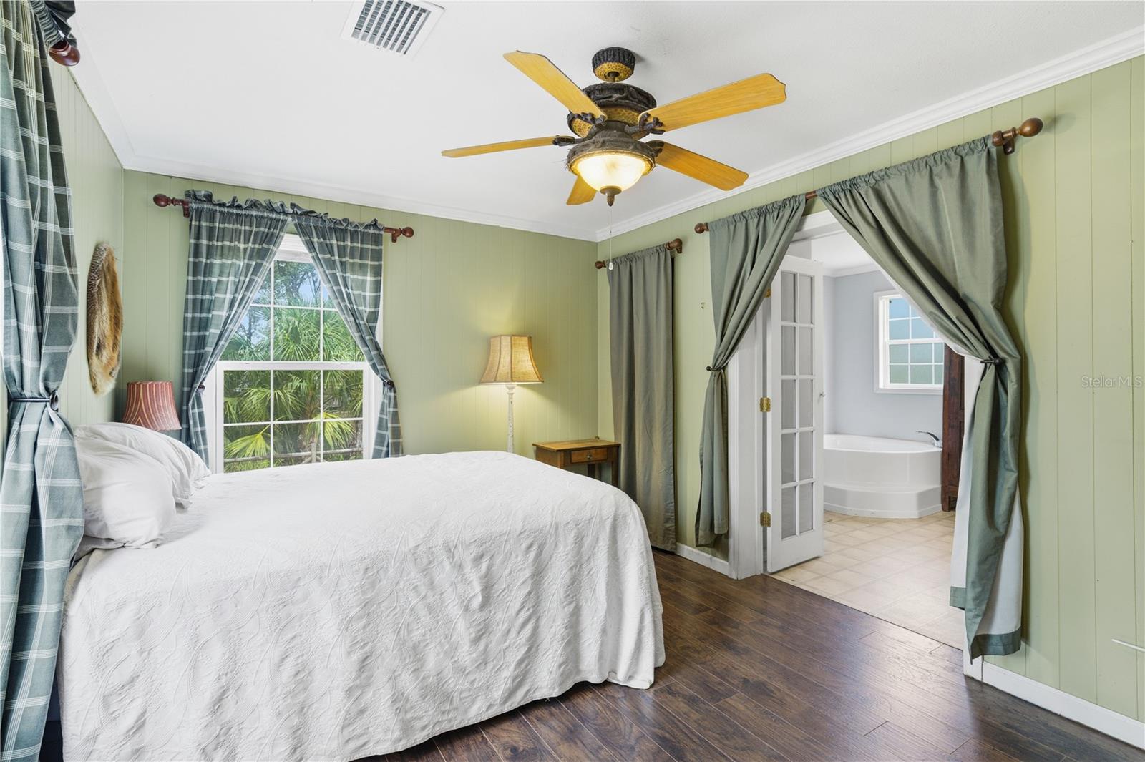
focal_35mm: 17
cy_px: 381
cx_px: 572
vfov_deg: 70.4
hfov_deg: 93.3
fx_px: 540
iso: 640
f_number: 8
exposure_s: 1/500
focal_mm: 17
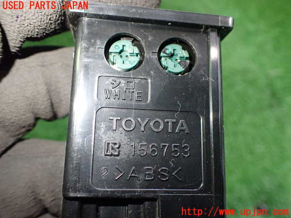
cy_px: 109
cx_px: 146
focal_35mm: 30
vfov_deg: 46.8
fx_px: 252
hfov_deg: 60.0
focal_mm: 5.4
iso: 800
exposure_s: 1/100
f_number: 2.3
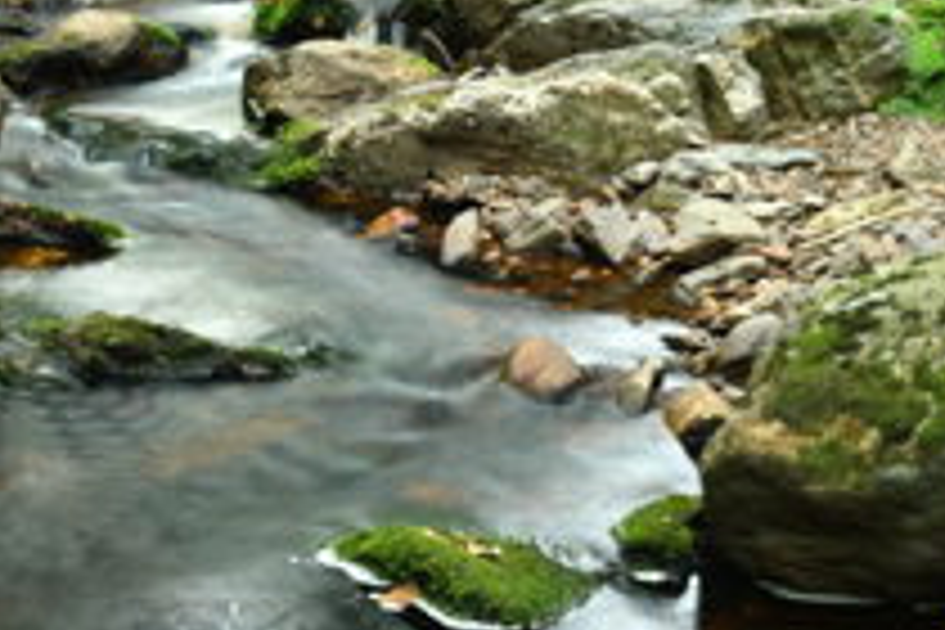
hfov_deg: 20.5
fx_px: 2599
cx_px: 320
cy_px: 227
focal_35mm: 99
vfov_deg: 13.8
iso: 100
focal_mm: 35
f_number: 4.5
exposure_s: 1
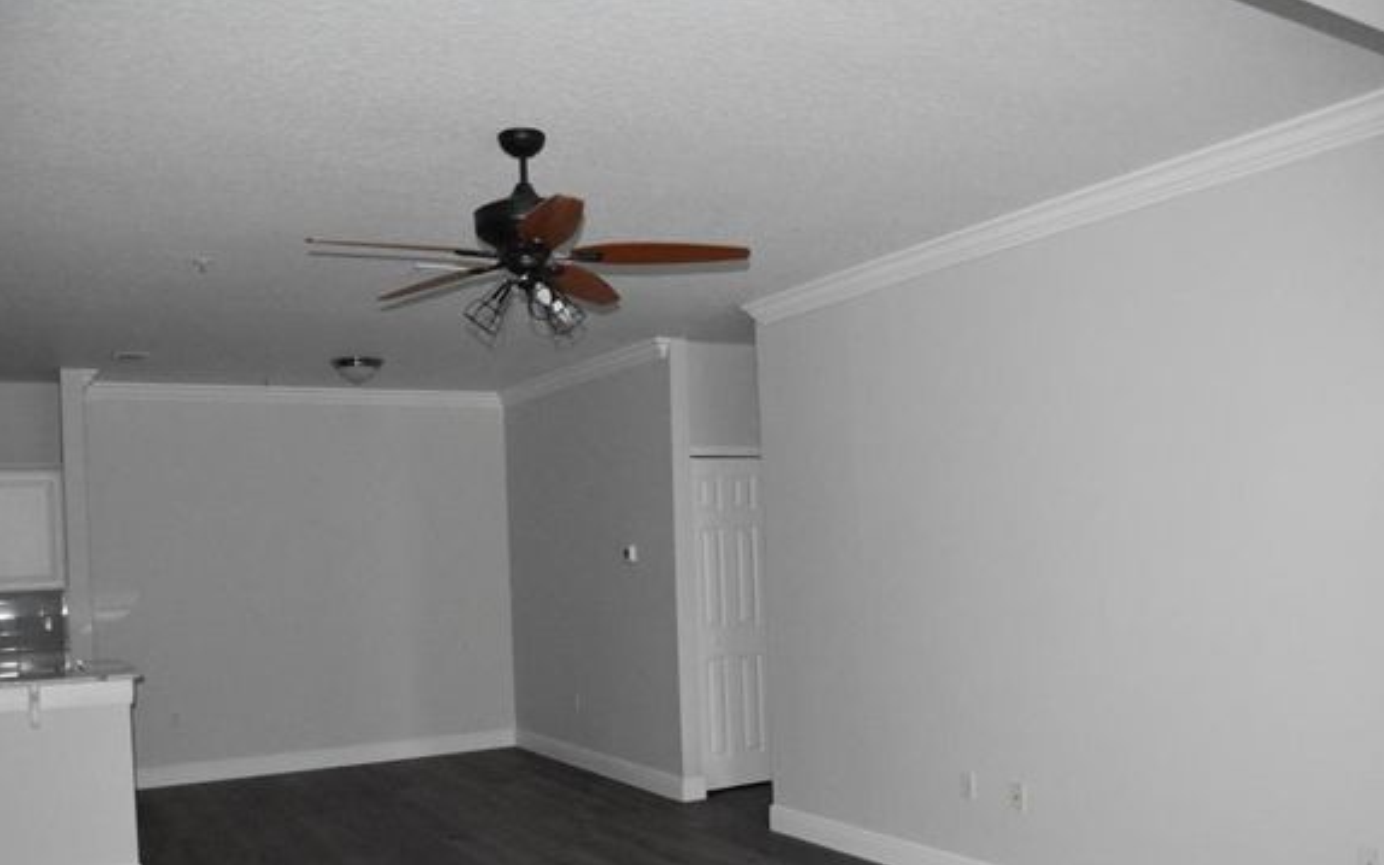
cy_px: 546
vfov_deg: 41.5
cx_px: 691
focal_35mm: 30
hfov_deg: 62.9
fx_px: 1132
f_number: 3.5
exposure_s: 1/60
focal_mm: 16
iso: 6400
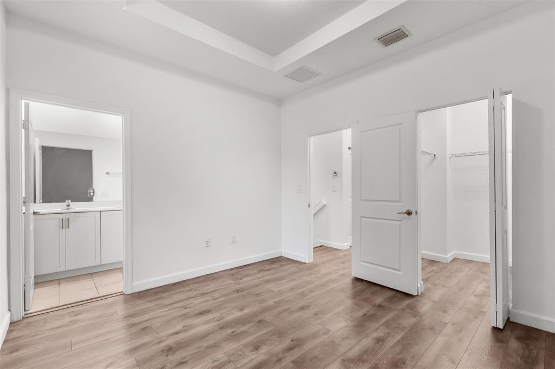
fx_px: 247
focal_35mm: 16
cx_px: 278
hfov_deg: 96.8
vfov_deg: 73.7
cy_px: 184
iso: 250
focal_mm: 16
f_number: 9
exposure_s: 1/1.67
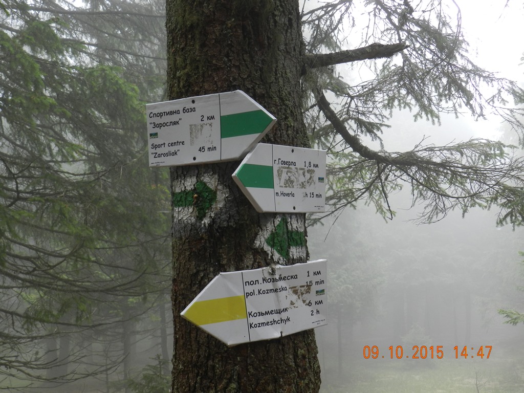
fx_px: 696
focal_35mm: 46
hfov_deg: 41.2
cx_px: 262
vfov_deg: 31.5
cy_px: 196
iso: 160
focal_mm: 8.1
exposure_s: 1/40
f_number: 4.2
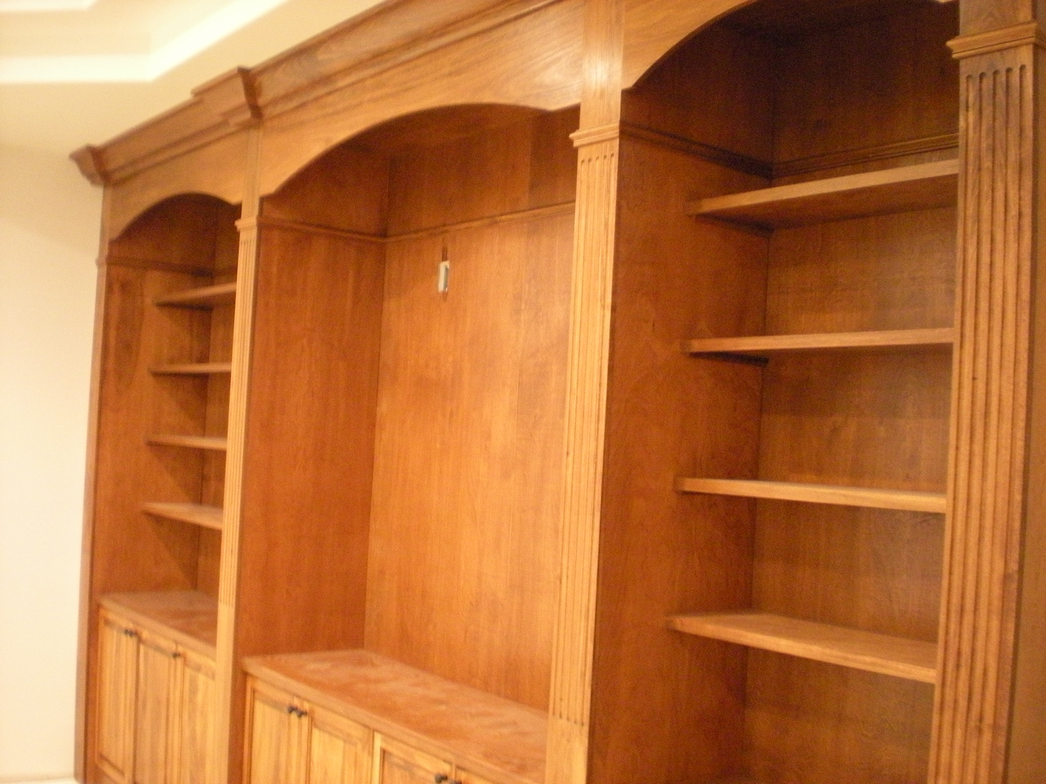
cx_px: 523
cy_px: 392
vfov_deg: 37.7
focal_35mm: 38
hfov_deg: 49.0
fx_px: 1148
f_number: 3.1
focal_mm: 6.3
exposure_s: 1/8
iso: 589
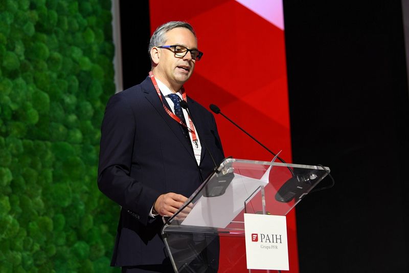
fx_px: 1363
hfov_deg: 17.1
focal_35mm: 120
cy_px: 136
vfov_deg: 11.4
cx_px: 204
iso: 1000
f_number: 4
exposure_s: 1/200
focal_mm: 120
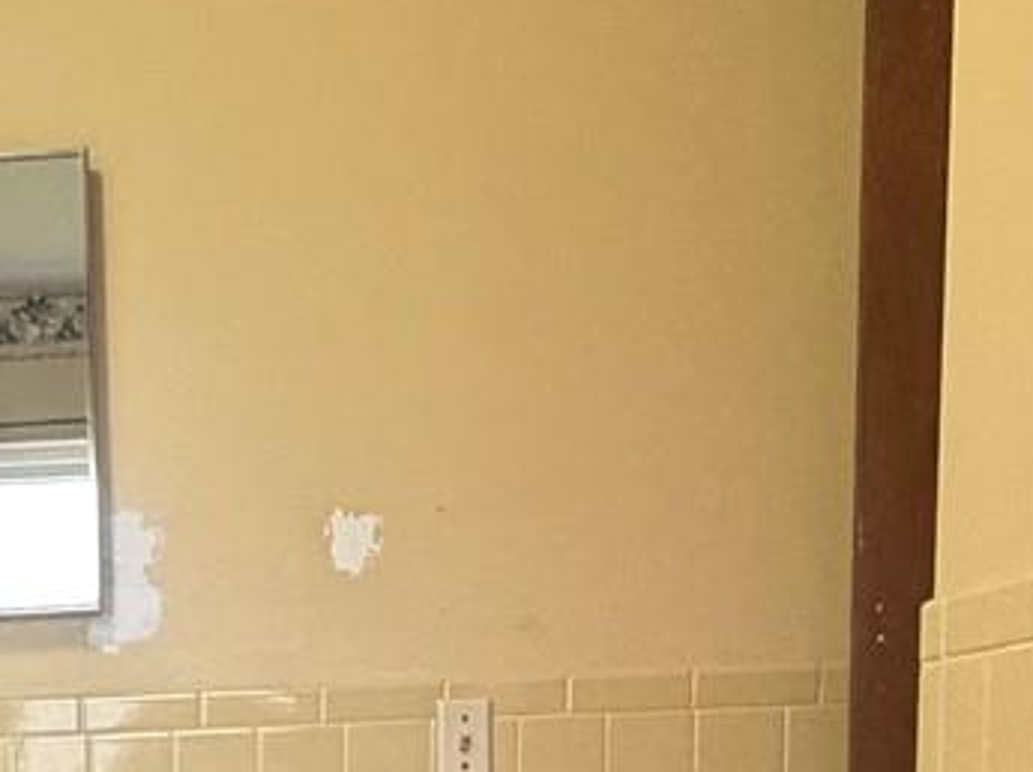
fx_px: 1938
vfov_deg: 20.1
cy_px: 1086
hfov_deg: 28.1
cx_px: 0
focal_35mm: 65
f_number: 2.2
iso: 500
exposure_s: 1/60
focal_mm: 2.22
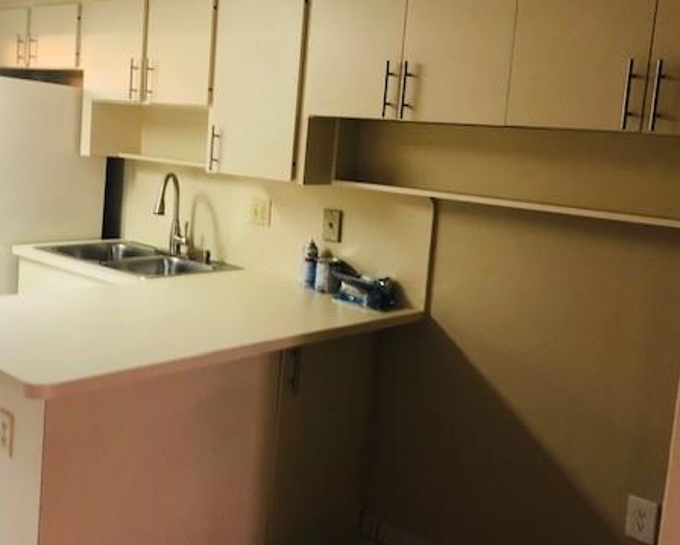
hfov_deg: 46.4
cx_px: 257
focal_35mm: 39
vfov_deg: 38.2
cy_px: 231
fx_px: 785
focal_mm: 4
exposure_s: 1/20
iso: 40
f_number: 1.8
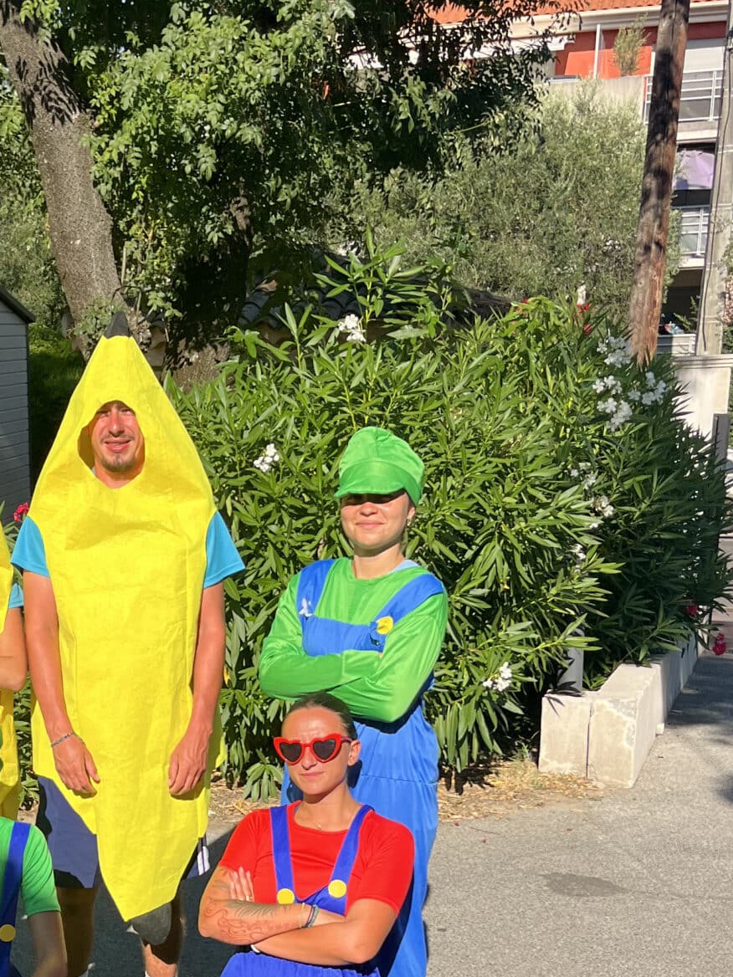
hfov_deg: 24.8
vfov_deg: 32.3
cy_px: 856
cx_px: 54
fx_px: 1609
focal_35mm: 57
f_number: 1.6
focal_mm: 5.1
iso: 50
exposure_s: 1/2463
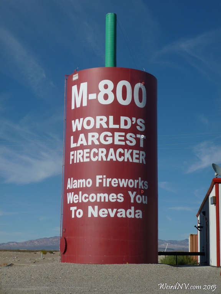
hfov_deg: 22.9
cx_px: 110
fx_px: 545
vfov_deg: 30.3
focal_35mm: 64
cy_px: 147
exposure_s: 1/1300
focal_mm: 11.5
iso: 100
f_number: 4.5
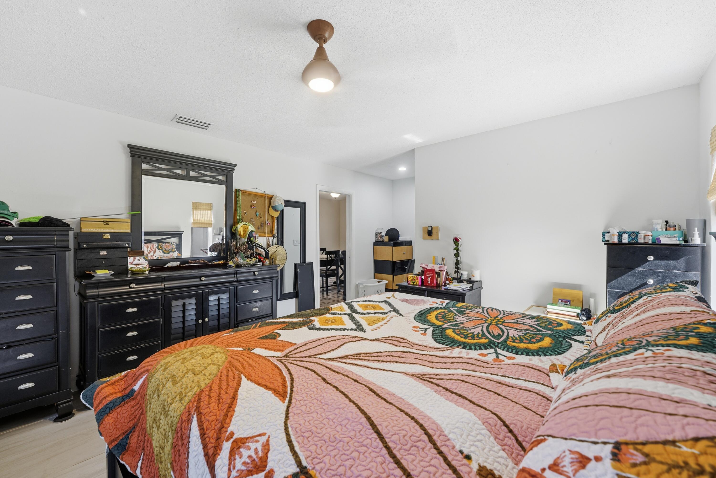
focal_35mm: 15
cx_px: 358
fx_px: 290
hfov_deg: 101.9
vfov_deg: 78.9
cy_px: 239
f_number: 8
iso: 125
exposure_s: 1/30
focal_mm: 14.6
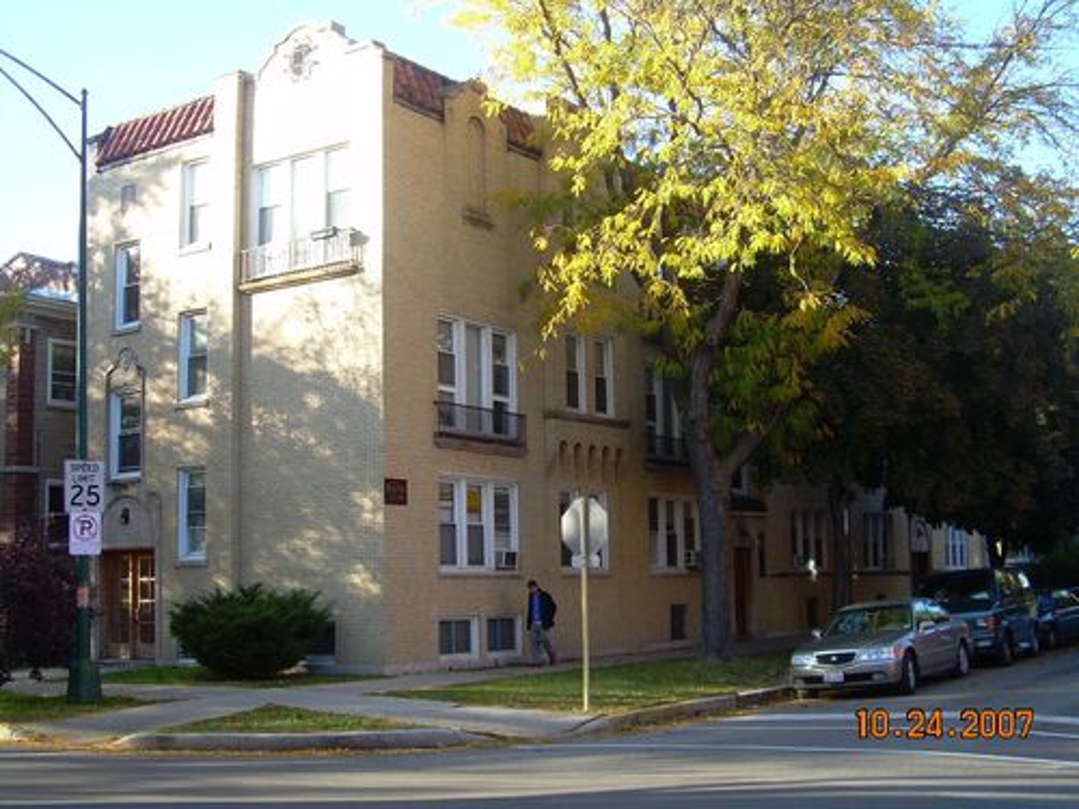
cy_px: 404
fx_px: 1465
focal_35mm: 47
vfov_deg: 30.9
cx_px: 540
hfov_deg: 40.4
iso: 50
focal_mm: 7.7
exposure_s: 1/149
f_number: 3
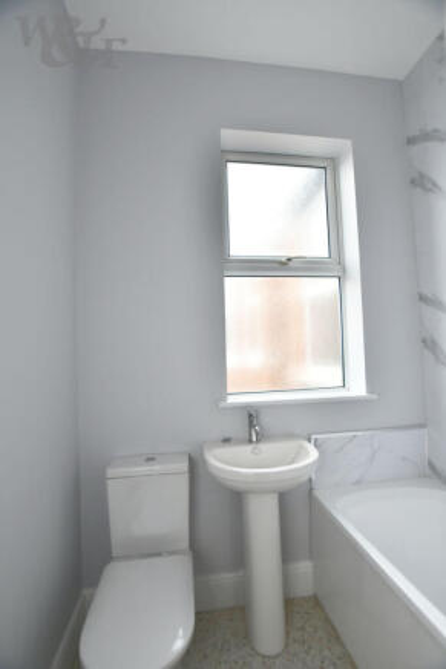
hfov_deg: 77.3
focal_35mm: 15
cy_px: 334
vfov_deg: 100.4
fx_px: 279
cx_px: 223
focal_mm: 10
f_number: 4.5
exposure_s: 1/80
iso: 200
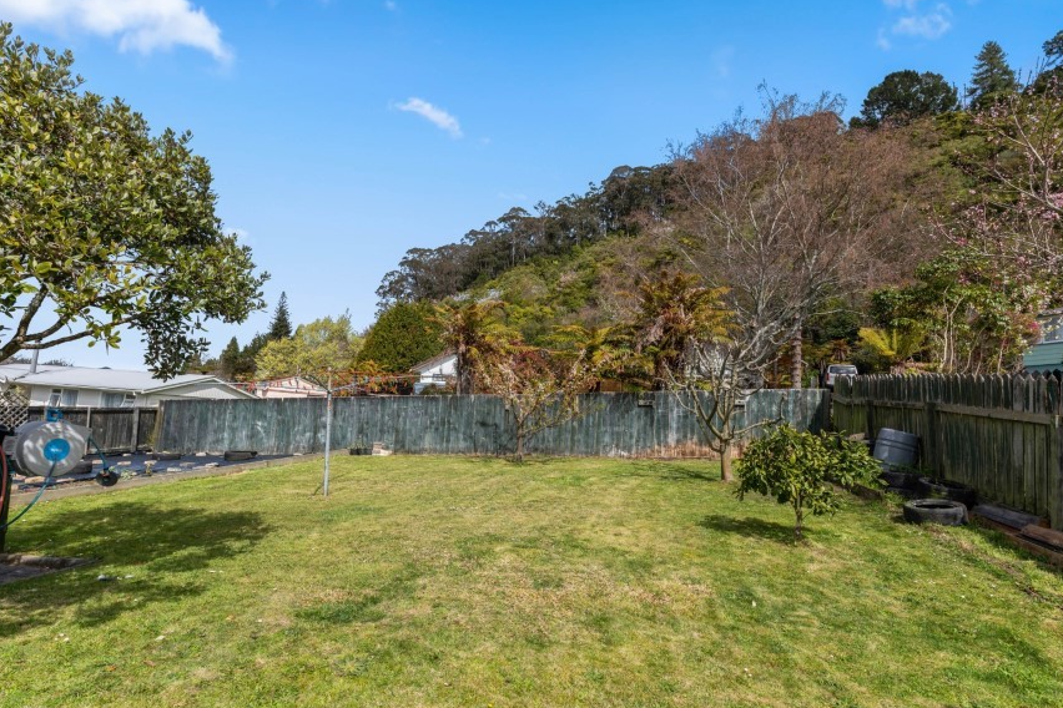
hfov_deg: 86.9
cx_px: 536
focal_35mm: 19
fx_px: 561
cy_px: 348
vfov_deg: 64.6
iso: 100
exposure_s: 1/400
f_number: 7.1
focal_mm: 18
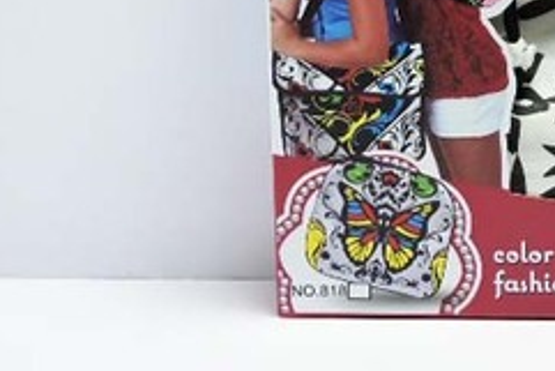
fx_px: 1666
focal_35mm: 108
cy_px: -45
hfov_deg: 18.4
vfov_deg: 12.5
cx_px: 550
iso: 250
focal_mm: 8.9
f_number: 3.6
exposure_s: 1/50
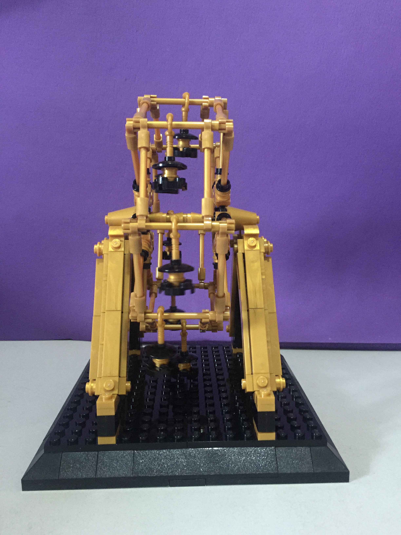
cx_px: 200
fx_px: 448
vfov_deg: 61.7
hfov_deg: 48.2
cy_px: 268
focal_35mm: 29
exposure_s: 1/15
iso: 250
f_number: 2.2
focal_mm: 4.15
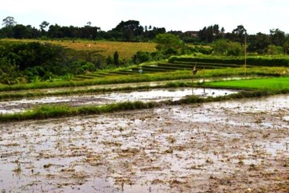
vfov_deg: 15.9
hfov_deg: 23.6
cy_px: 100
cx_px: 159
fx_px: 691
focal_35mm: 86
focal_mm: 44
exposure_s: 1/320
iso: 100
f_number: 8
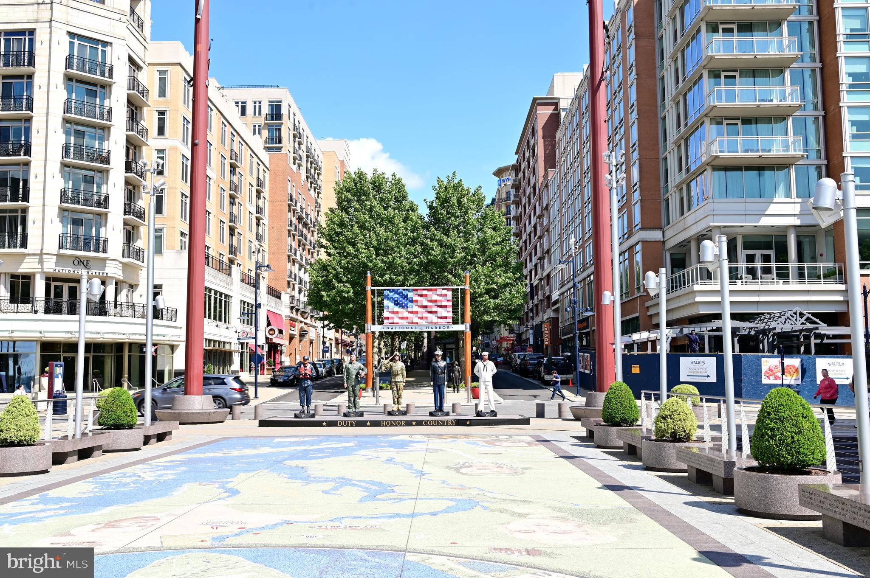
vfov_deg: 37.8
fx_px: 845
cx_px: 435
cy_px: 289
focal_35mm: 35
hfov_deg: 54.5
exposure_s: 1/80
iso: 100
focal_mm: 35
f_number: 9
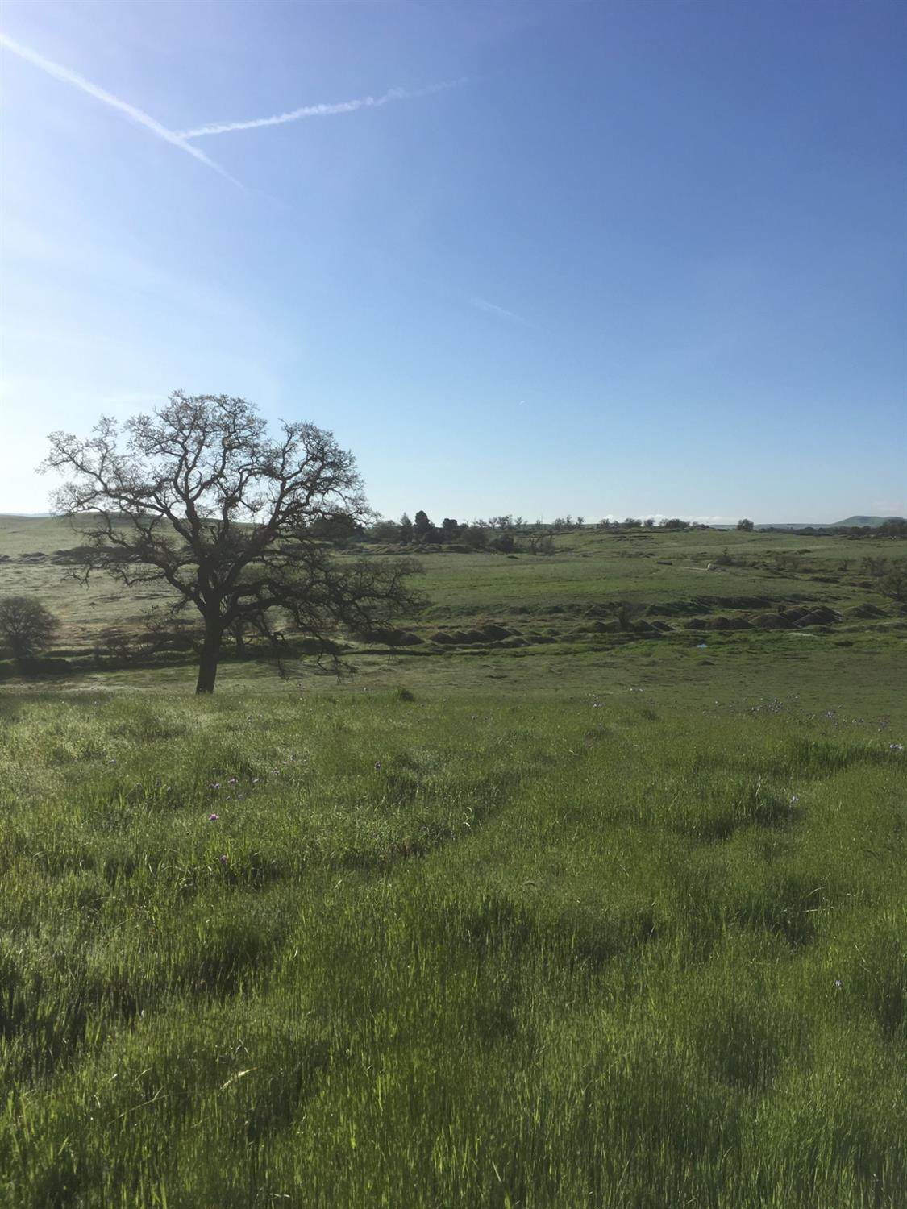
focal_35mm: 29
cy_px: 604
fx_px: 1013
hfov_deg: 48.2
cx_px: 454
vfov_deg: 61.7
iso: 25
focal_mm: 4.15
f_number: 2.2
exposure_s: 1/2849
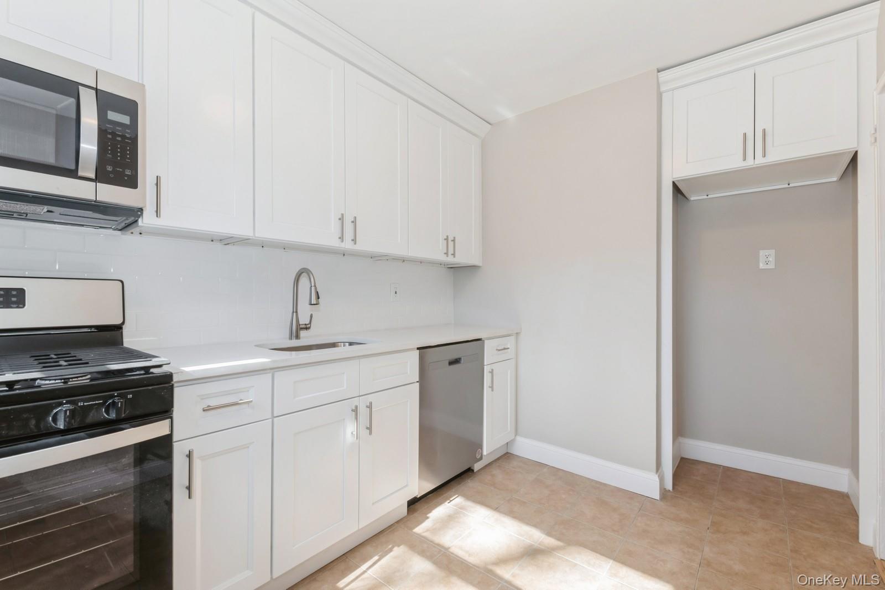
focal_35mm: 15
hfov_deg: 100.4
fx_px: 369
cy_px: 295
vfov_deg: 77.3
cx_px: 442
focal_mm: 15
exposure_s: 1/30
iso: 640
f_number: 14
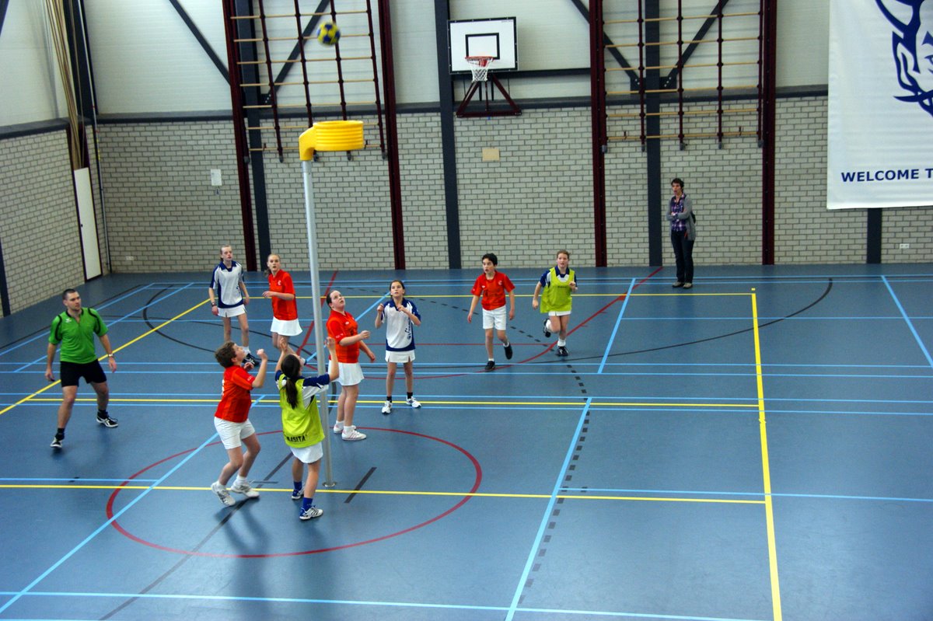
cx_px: 466
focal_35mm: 45
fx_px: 1166
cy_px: 310
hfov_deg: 43.6
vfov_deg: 29.8
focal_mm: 30
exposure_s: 1/100
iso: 800
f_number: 5.6
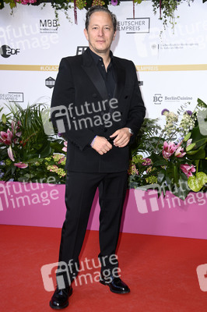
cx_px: 104
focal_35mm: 62
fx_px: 536
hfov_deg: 21.9
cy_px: 156
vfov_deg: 32.4
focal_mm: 62
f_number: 5.6
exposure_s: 1/250
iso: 500
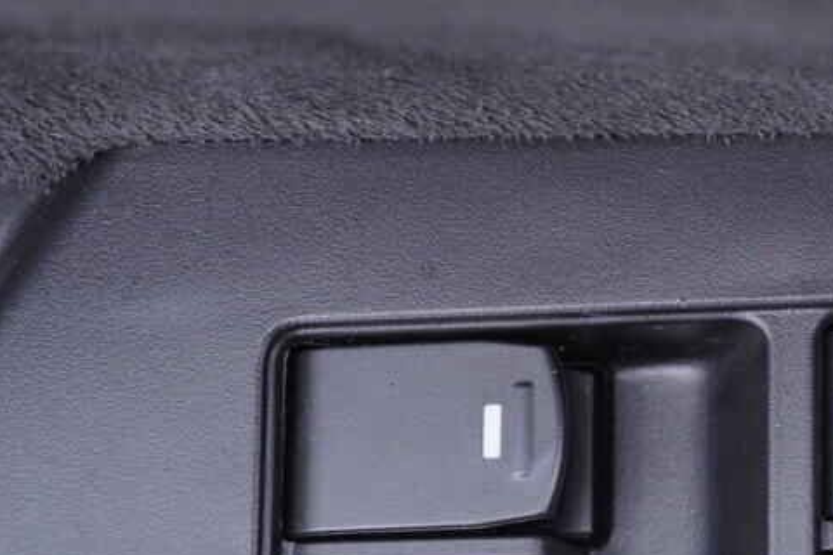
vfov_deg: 12.6
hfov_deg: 17.4
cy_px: 413
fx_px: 2499
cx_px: 1163
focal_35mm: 108
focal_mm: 24
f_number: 2.8
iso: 160
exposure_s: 1/40
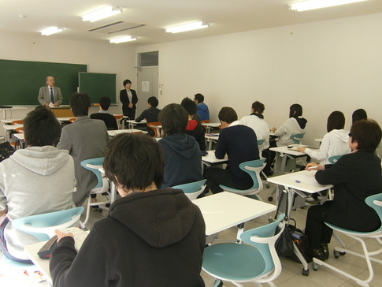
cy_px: 147
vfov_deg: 41.8
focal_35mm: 34
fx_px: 375
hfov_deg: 53.9
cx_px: 194
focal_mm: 5.8
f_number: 2.7
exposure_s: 1/60
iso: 80
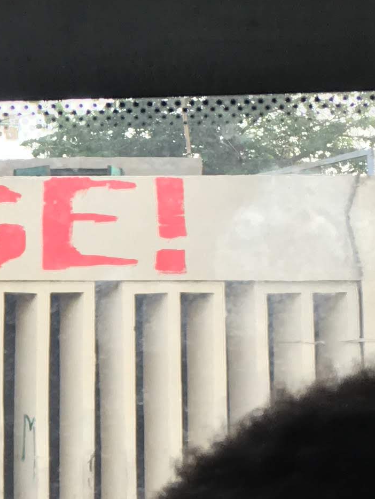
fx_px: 1804
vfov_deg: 15.8
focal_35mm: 125
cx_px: -221
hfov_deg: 11.3
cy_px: 283
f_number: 2.2
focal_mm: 4.15
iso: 40
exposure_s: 1/100
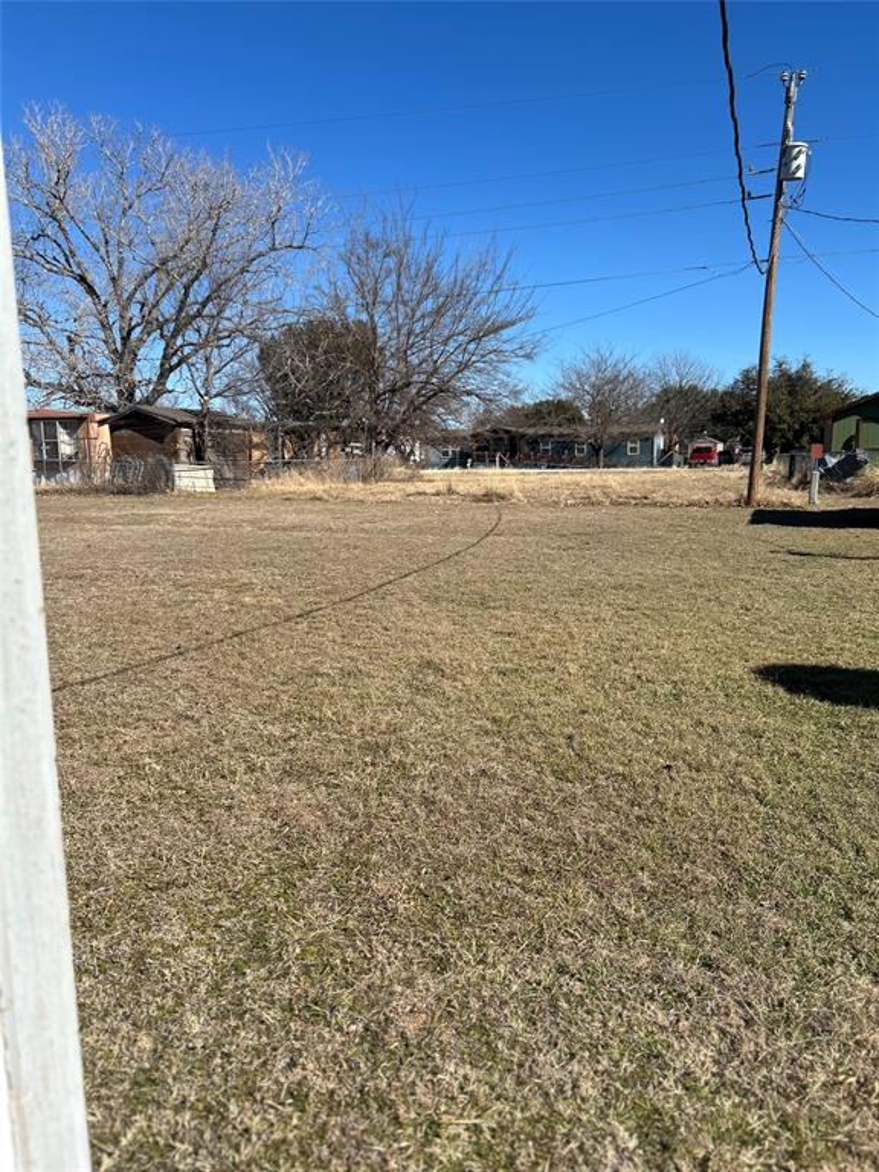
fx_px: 880
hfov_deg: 53.1
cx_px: 440
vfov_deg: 67.3
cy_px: 586
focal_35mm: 26
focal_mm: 5.7
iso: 50
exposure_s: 1/5076
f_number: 1.5
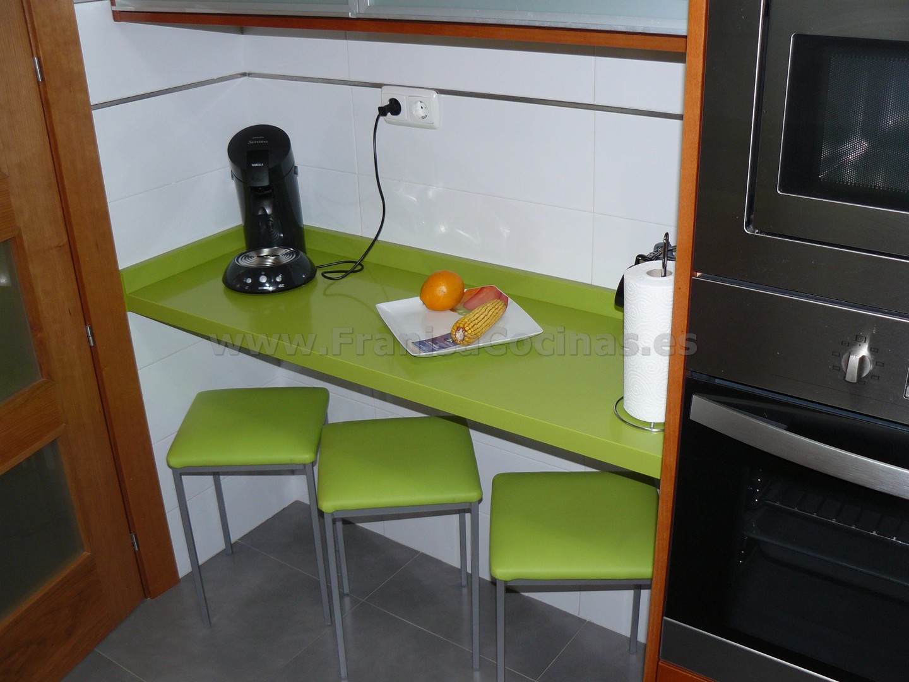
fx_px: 945
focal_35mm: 36
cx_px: 454
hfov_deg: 51.4
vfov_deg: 39.7
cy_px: 341
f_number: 2.8
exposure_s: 1/30
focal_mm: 6
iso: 100
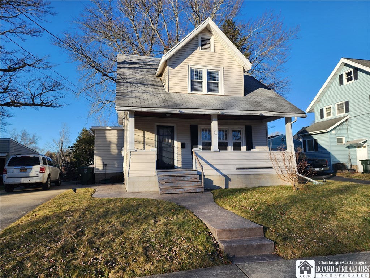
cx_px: 185
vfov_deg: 58.9
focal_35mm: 23
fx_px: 246
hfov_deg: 73.9
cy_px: 139
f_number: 1.8
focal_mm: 6.4
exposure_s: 1/671
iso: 12
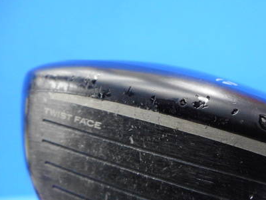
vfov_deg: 35.8
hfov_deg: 45.9
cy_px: 119
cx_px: 183
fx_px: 307
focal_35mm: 40
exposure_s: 1/30
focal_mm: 4.5
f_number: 3.7
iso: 400
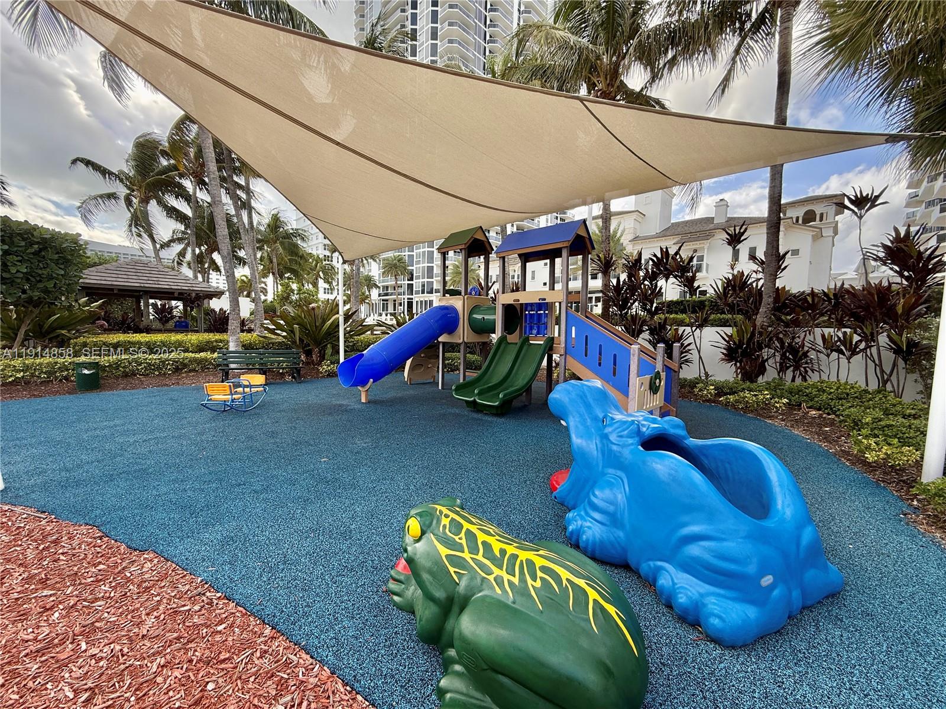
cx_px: 473
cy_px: 354
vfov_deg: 85.7
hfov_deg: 102.1
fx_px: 383
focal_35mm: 14
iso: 50
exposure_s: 1/427
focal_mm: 2.22
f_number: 2.2
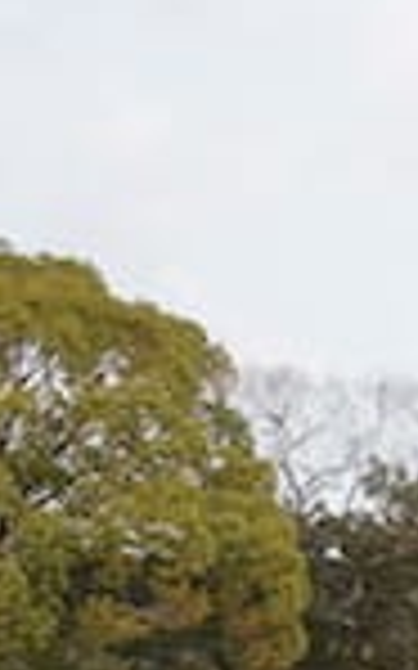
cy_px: 751
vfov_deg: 15.7
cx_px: 744
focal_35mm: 129
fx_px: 2354
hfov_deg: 9.7
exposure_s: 1/100
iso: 100
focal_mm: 21
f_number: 7.1
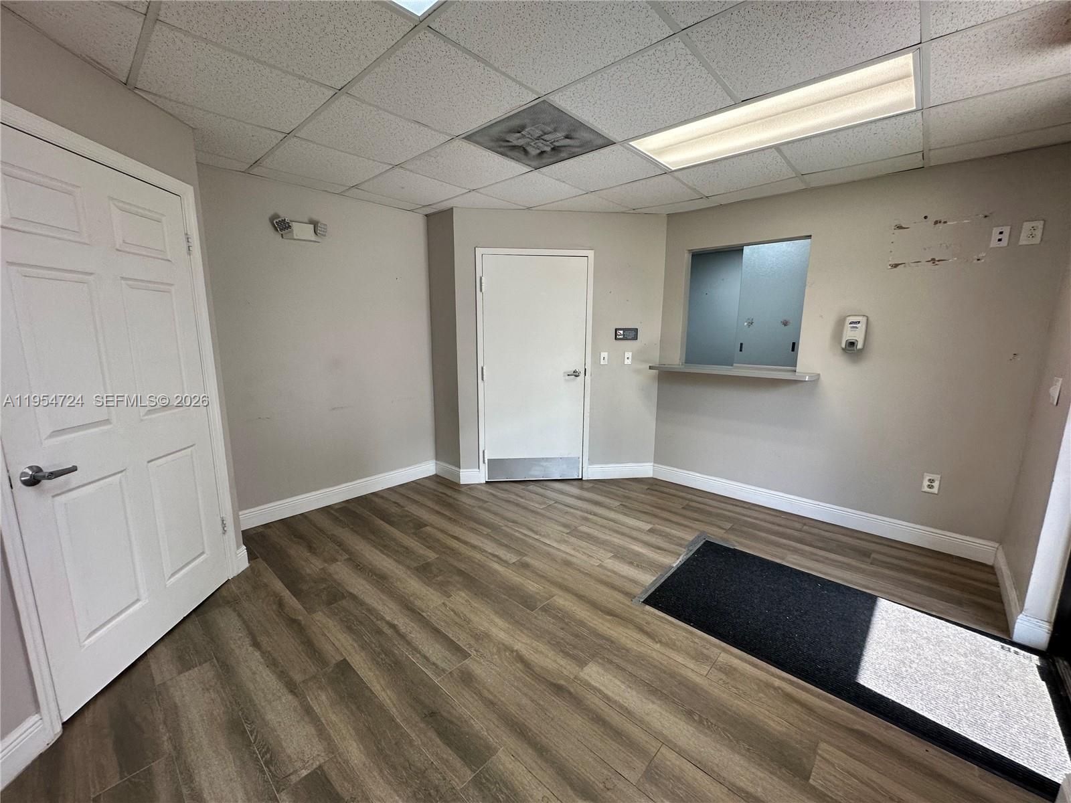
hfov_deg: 102.1
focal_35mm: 14
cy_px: 402
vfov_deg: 85.7
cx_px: 536
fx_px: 433
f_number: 2.2
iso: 100
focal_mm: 2.22
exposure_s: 1/120
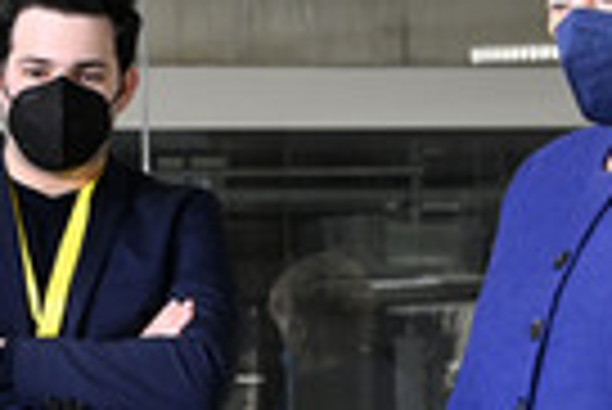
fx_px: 3148
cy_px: 311
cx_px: 70
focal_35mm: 185
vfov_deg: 7.4
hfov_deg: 11.0
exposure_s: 1/200
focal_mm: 56
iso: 4000
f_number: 6.3
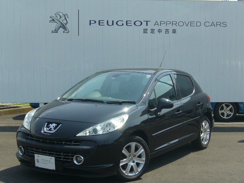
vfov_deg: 23.7
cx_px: 122
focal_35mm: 62
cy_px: 92
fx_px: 437
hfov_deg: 31.2
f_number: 6.7
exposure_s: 1/200
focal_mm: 8.3
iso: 80
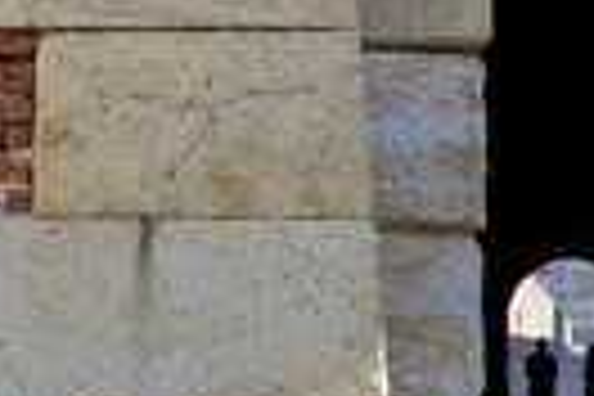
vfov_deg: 12.6
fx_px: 1782
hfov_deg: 18.8
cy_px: 297
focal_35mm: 108
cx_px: 148
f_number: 9
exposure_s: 1/125
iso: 200
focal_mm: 34
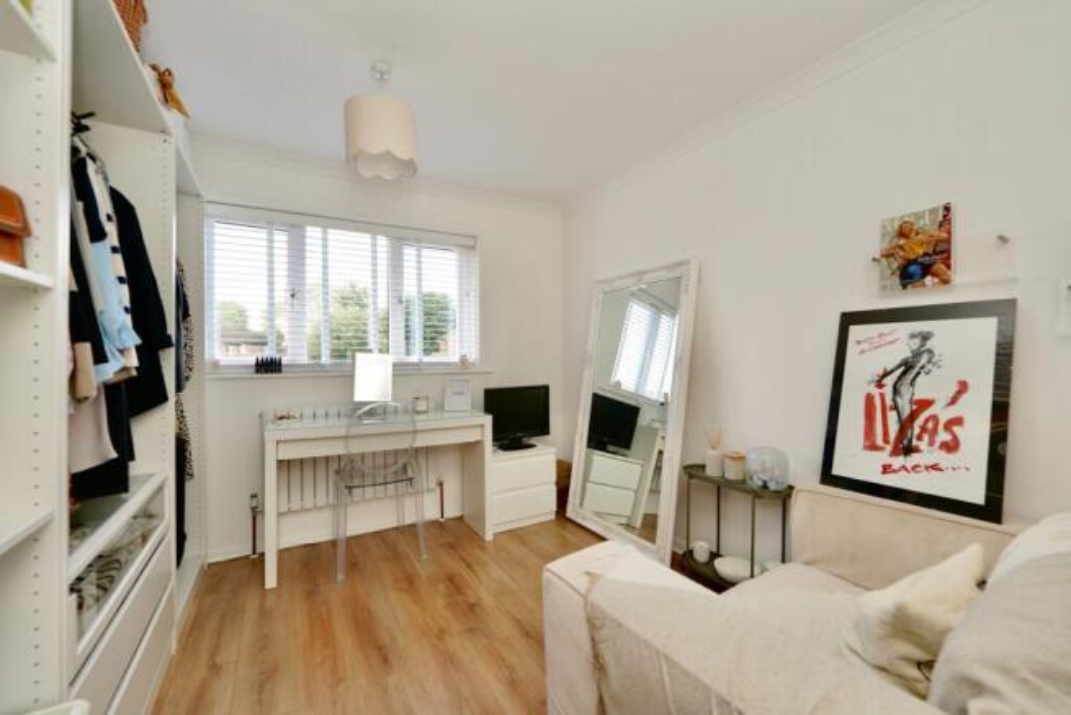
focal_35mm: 14
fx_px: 417
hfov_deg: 104.2
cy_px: 358
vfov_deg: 81.2
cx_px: 536
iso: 160
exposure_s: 1/60
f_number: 4
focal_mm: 14
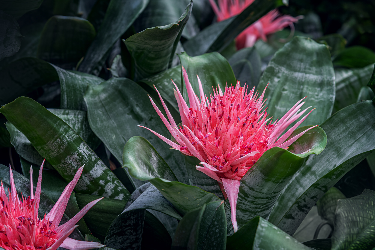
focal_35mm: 105
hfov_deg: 19.5
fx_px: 1094
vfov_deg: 13.0
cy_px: 125
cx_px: 188
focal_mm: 105
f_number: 7.1
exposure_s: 1/100
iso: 400
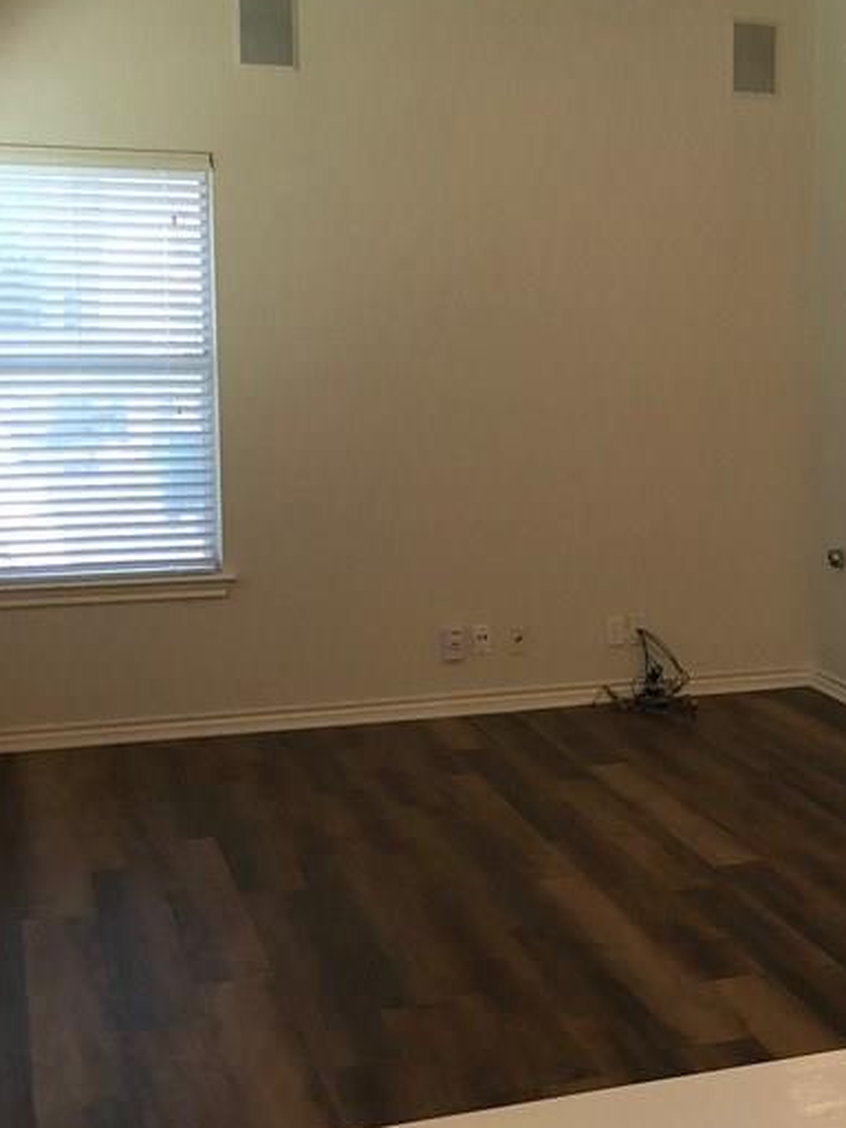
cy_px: 502
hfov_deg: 25.1
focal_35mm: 56
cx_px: 804
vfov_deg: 34.3
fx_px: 1825
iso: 40
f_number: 1.8
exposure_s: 1/17
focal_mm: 4
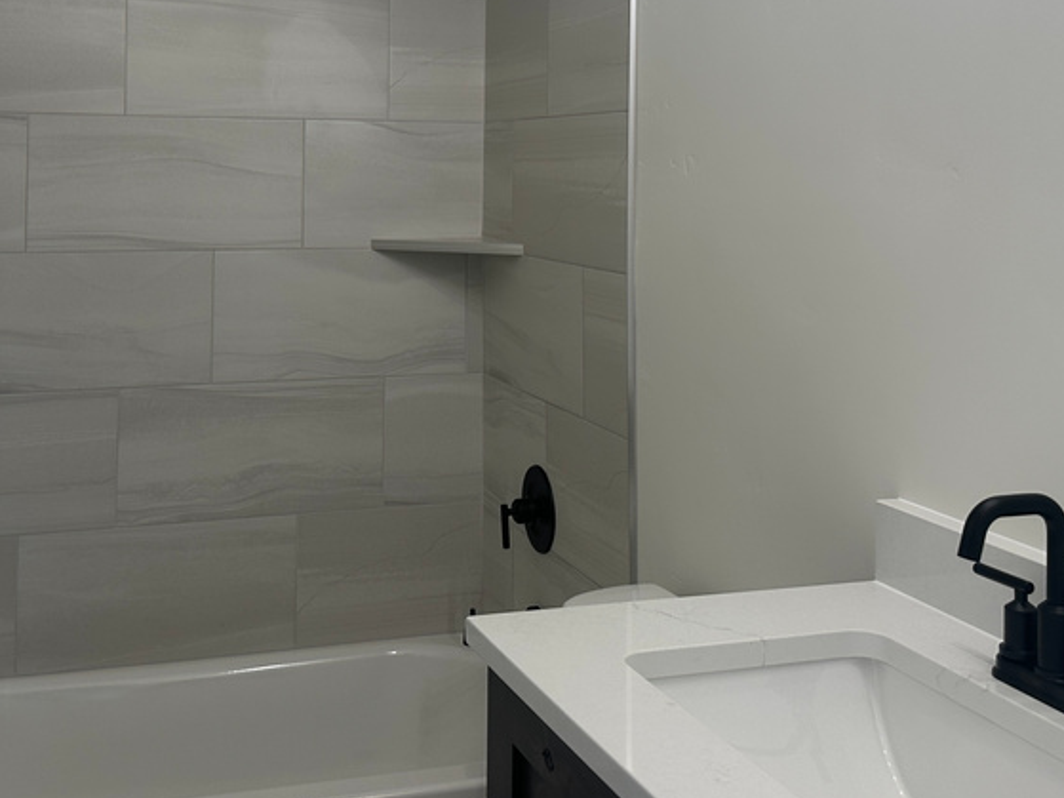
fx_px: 1352
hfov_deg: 42.7
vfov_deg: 31.9
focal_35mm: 44
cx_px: 423
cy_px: 154
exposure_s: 1/167
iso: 80
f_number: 1.78
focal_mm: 6.86
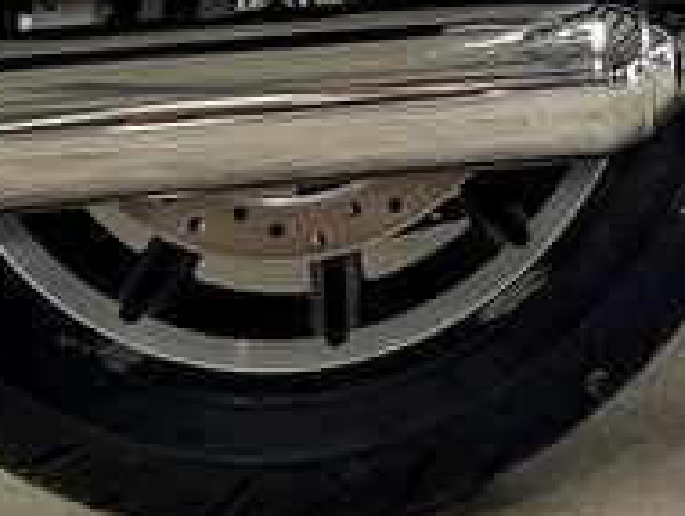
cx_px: 1100
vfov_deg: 10.0
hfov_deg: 13.1
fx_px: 2774
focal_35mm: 140
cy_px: -422
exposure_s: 1/50
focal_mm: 5.1
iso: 200
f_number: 1.6
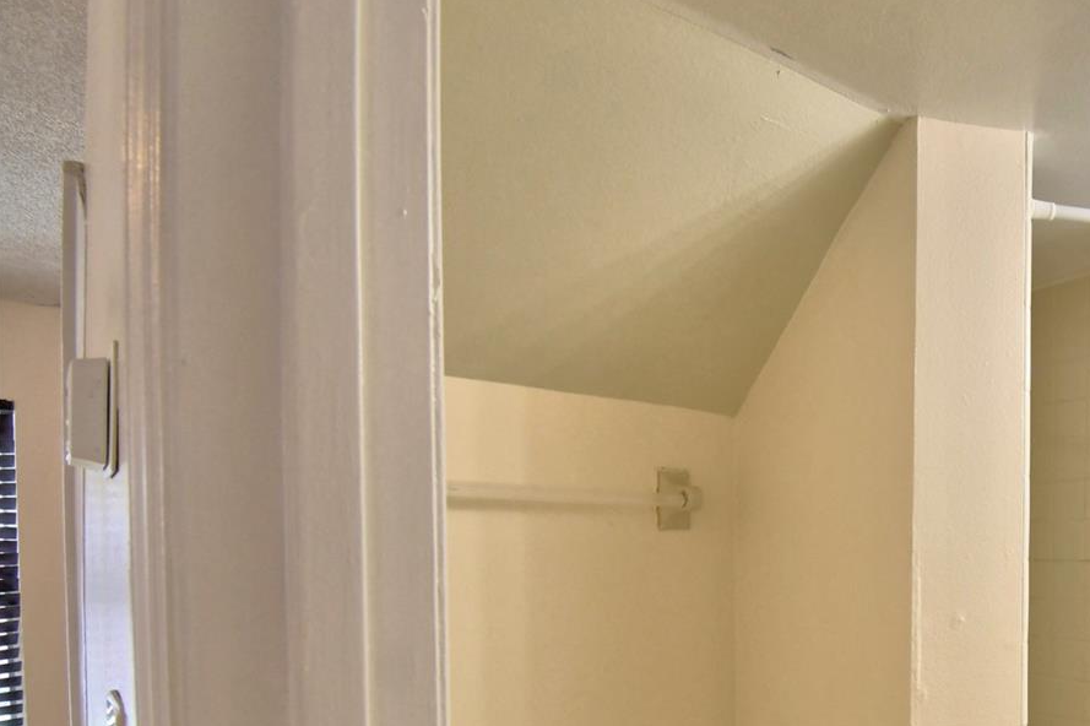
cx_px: 976
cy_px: 589
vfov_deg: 45.3
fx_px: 817
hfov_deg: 58.0
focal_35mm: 27
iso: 400
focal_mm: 10
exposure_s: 1/80
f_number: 4.5
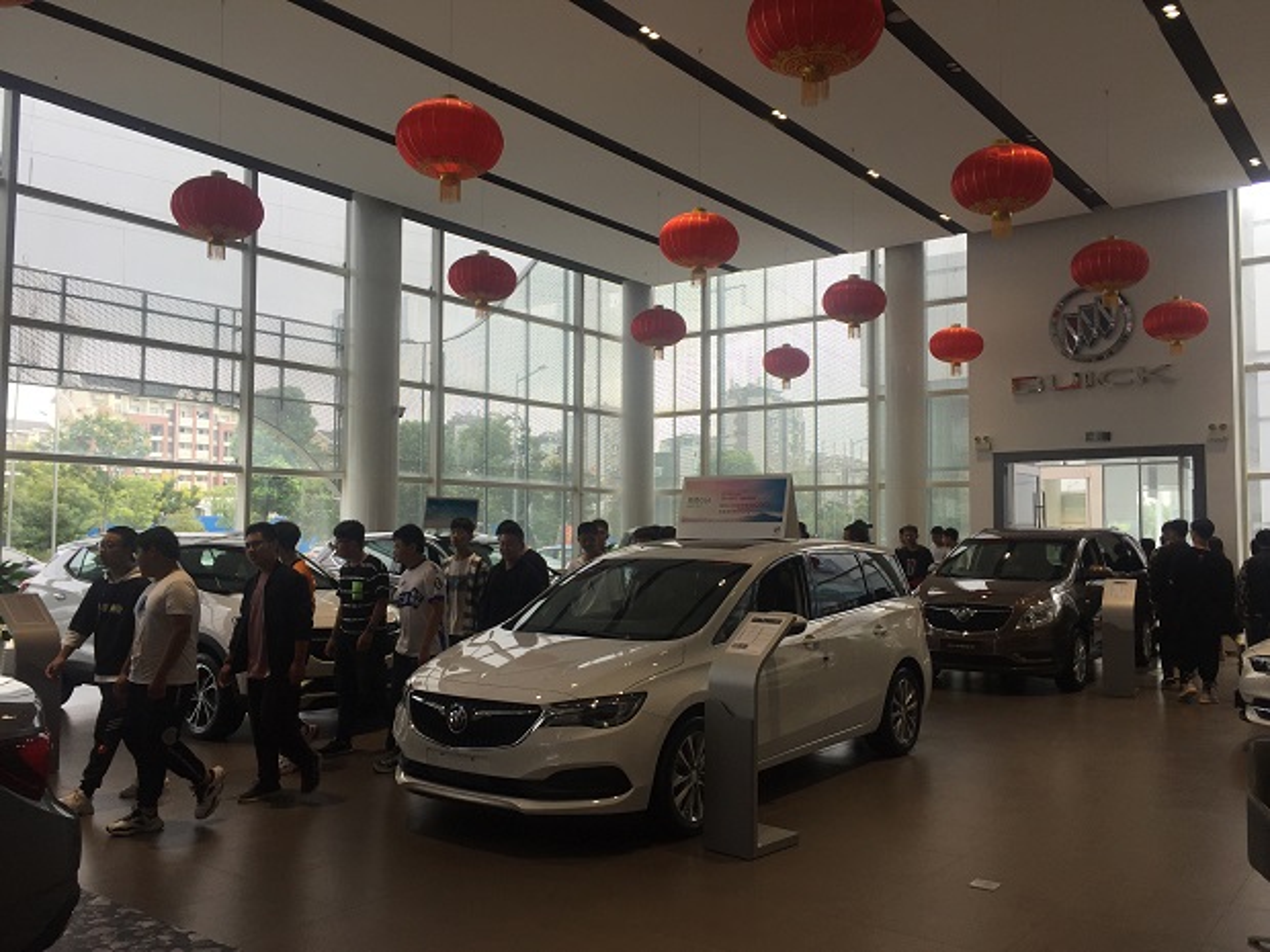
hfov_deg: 61.7
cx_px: 635
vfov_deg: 48.2
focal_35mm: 29
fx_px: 1064
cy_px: 476
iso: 32
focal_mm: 4.15
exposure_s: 1/229
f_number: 2.2
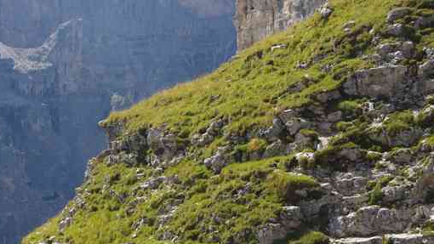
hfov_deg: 17.7
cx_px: 45
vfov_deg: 10.2
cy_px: 93
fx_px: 1374
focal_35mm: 119
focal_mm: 38.8
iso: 200
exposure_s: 1/60
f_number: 10
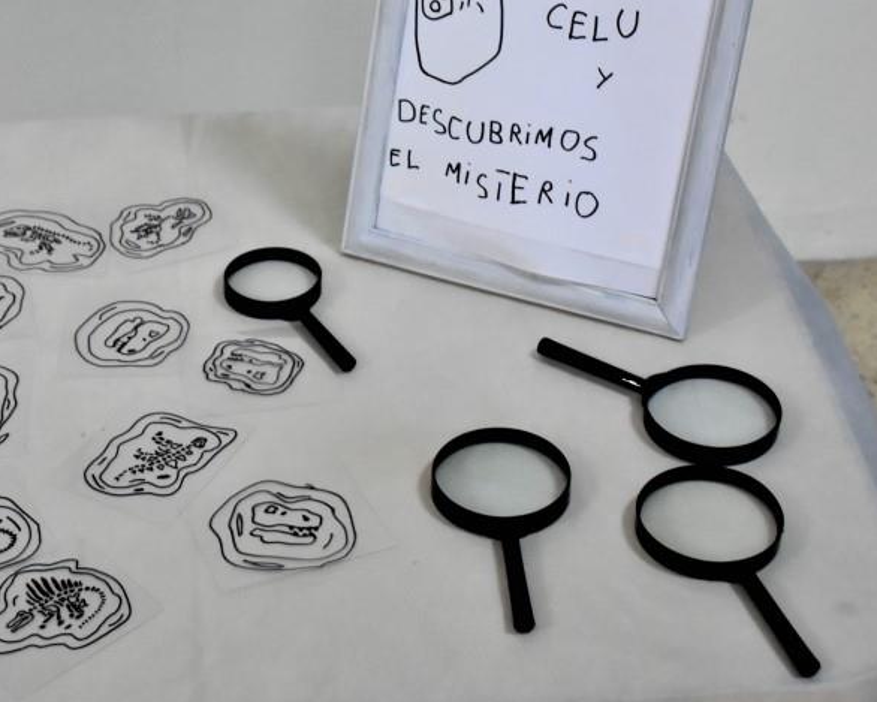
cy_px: 236
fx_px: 1661
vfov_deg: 23.7
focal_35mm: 64
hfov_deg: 29.2
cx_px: 236
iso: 1600
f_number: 4.5
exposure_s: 1/80
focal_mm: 26
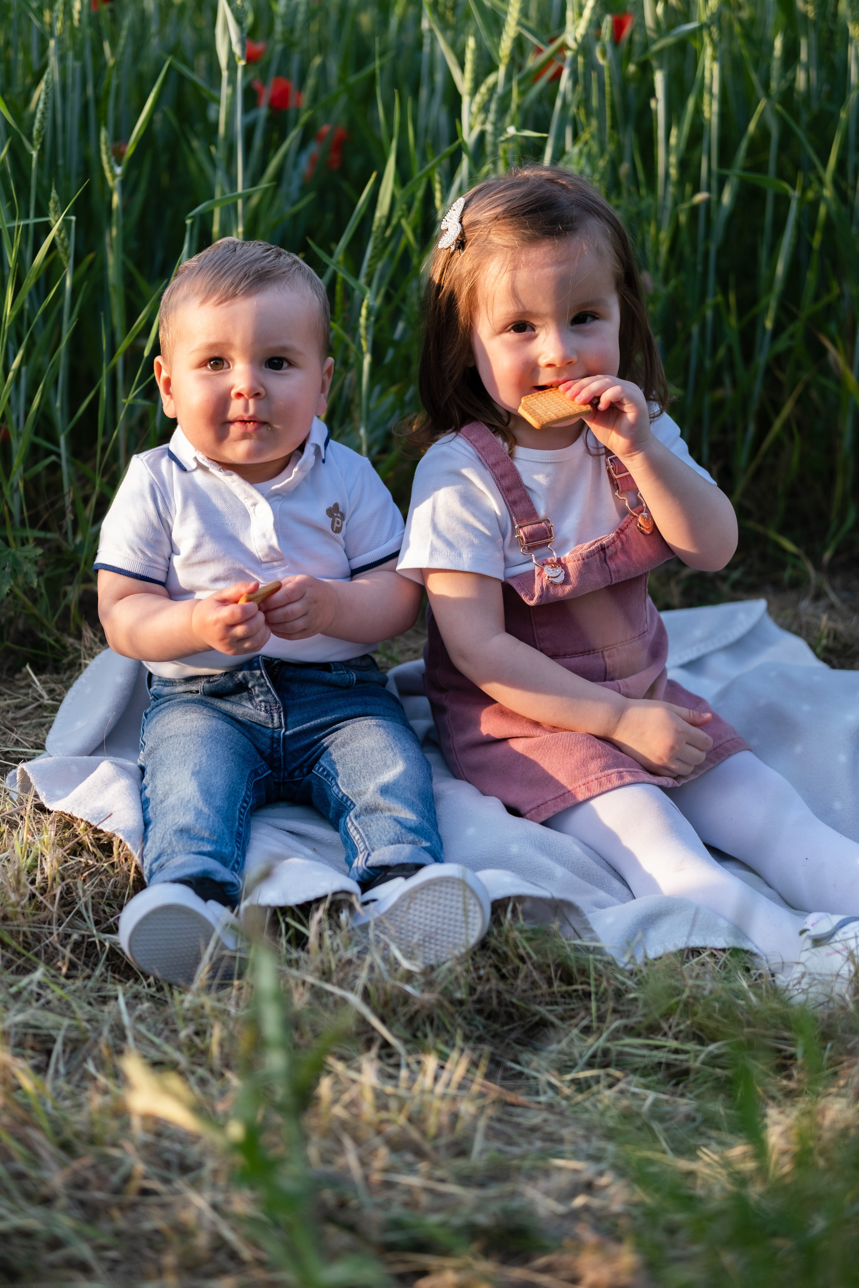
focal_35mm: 84
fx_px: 3006
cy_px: 644
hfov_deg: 16.3
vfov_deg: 24.2
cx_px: 430
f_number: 1.4
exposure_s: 1/1600
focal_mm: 56
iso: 160
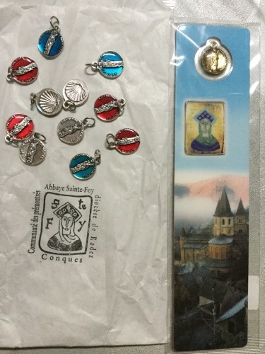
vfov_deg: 58.4
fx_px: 316
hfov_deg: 45.4
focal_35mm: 31
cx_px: 132
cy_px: 177
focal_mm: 3.3
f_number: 2.4
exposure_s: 1/25
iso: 200
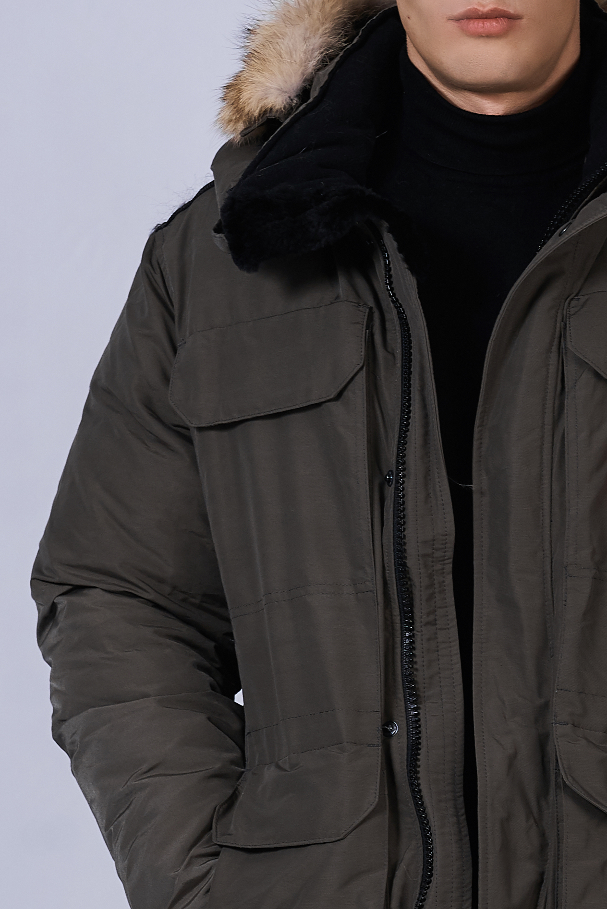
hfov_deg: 5.1
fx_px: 6823
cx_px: 494
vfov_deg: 7.6
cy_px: 1001
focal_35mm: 270
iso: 160
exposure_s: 1/160
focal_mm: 85
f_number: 6.3
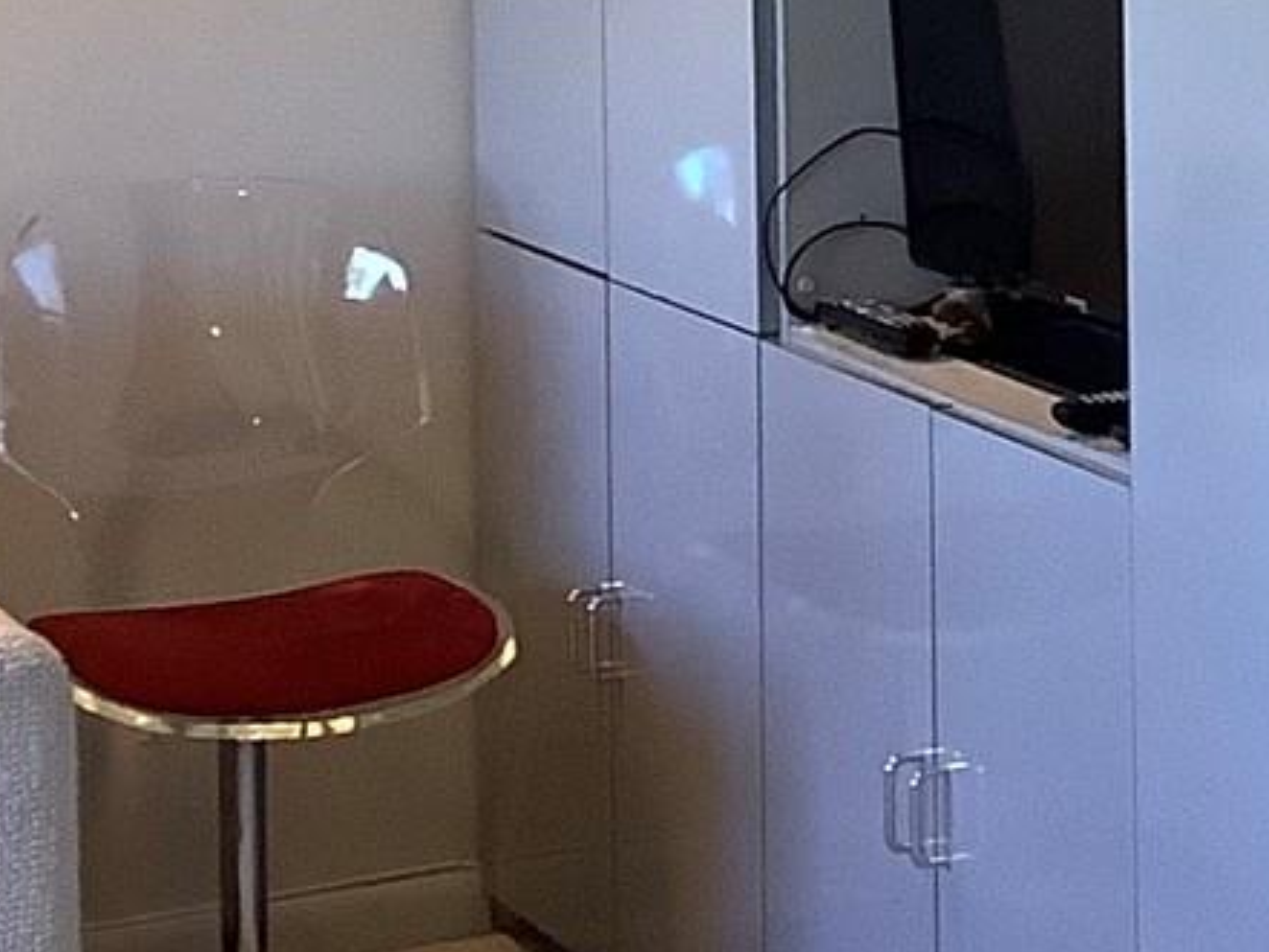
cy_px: -377
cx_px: 1390
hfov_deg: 13.4
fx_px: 5280
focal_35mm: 144
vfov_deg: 10.0
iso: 200
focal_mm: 3.3
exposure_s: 1/50
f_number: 2.4
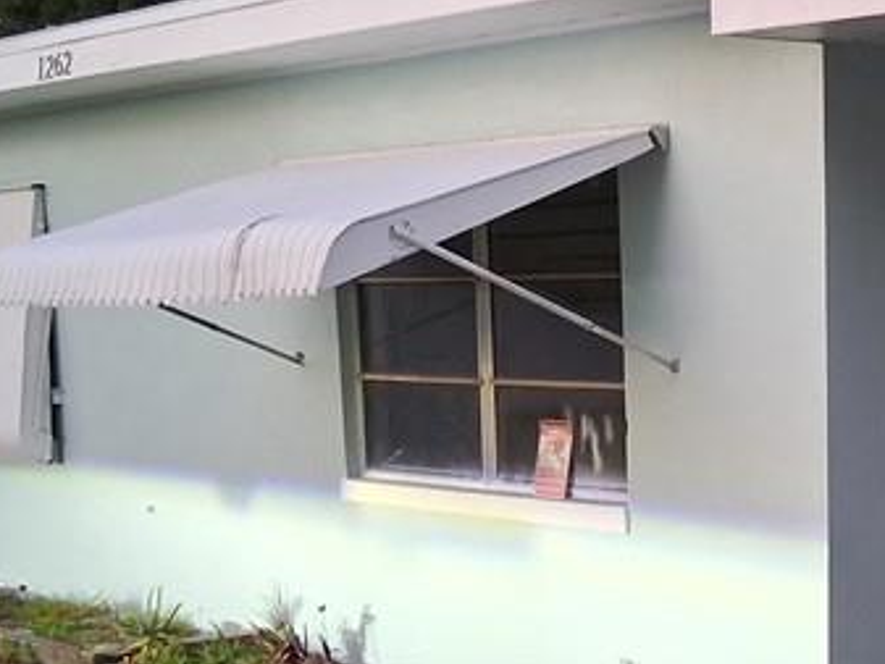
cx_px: 893
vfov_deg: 18.3
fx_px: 2020
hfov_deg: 23.6
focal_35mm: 79
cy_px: 625
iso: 500
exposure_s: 1/40
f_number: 1.8
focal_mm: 3.98
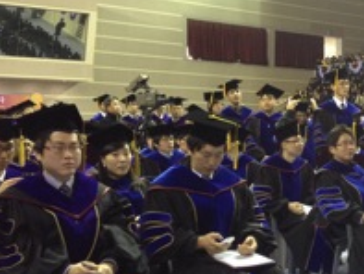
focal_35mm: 78
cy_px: 148
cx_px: 338
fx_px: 821
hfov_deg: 24.2
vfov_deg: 18.9
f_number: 2.4
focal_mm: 4.28
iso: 125
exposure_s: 1/20
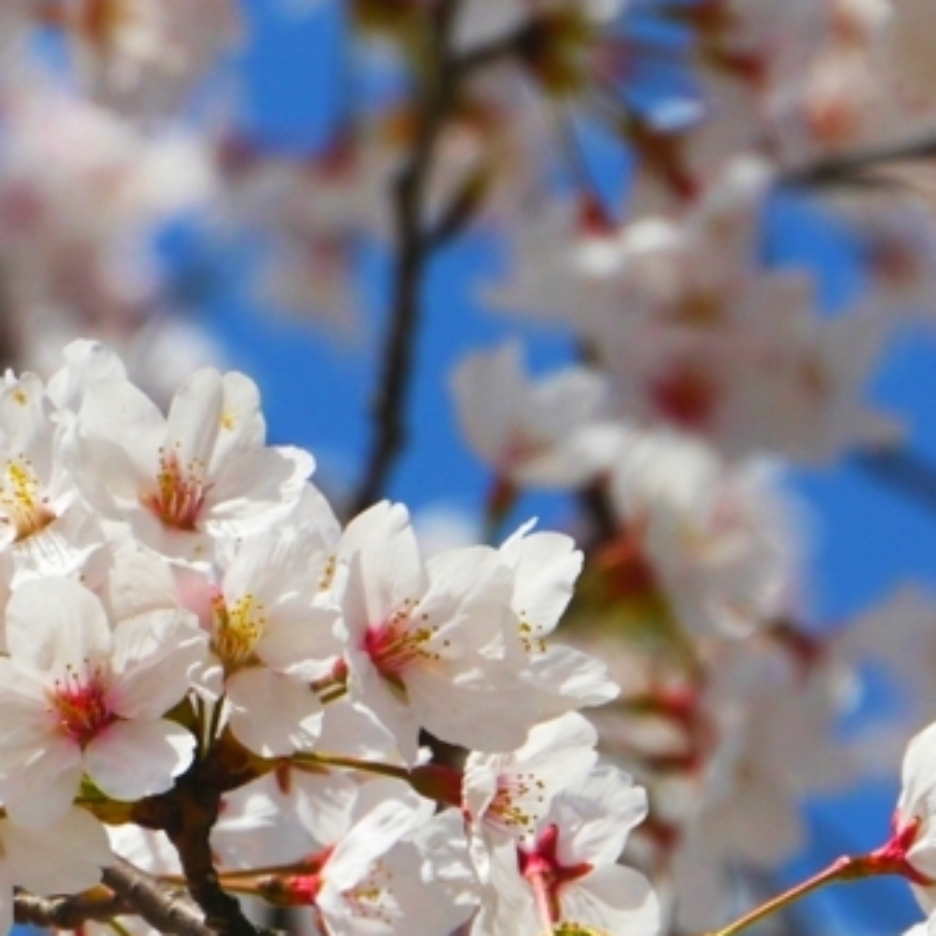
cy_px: 718
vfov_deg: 2.3
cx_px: 190
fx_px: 23158
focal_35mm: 757
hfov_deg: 2.3
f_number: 7.1
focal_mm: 140
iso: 100
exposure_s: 1/1000
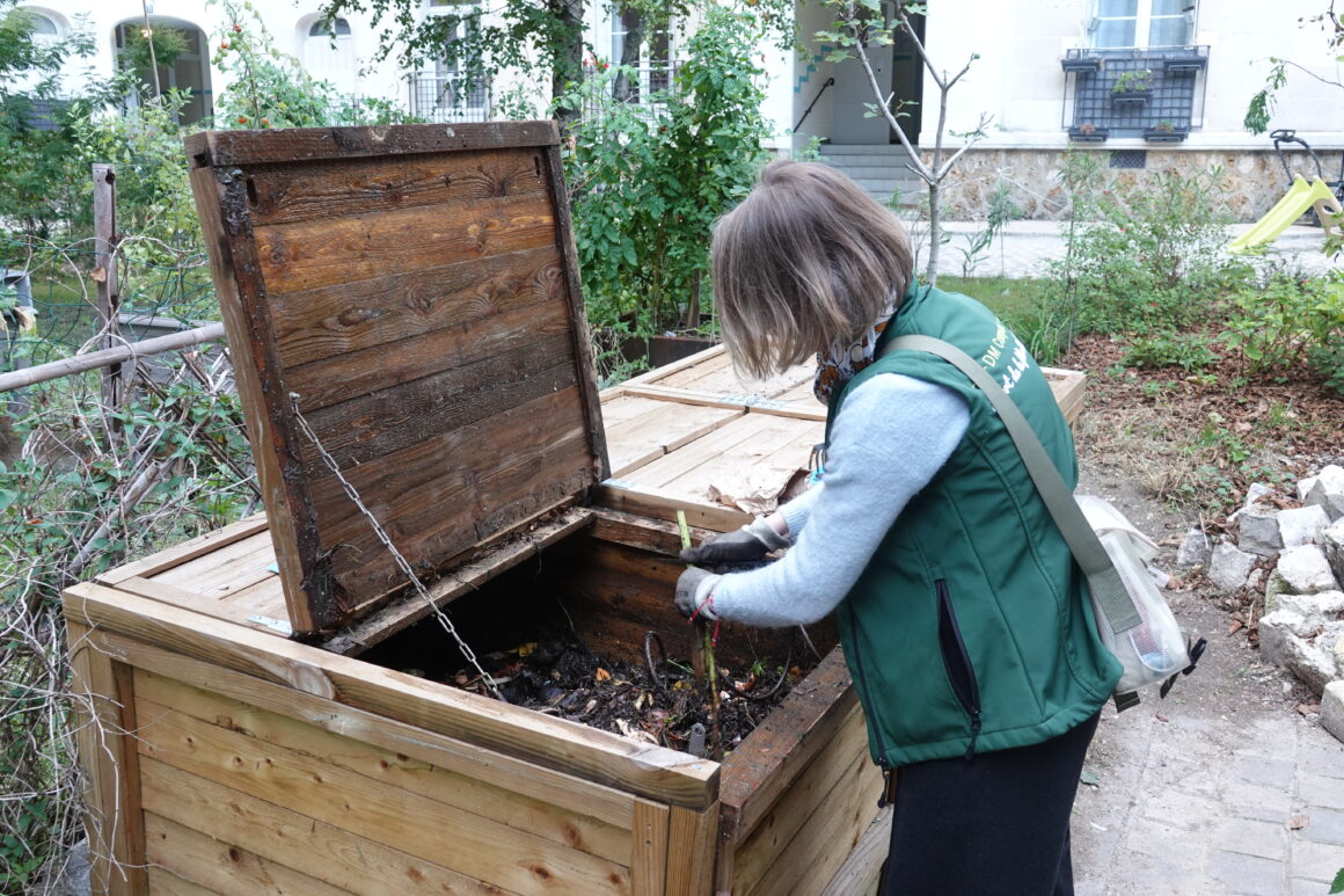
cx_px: 672
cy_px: 448
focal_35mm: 33
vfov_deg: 40.0
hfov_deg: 57.2
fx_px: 1232
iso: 400
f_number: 2.8
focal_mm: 12.04
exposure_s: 1/40
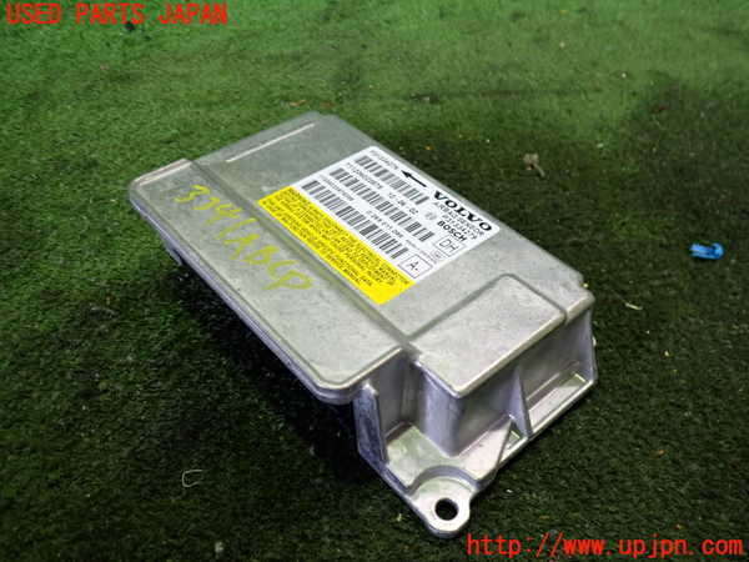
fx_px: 649
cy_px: 281
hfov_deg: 60.0
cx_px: 374
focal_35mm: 30
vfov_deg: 46.8
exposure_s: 1/30
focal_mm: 5.4
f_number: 2.3
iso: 320
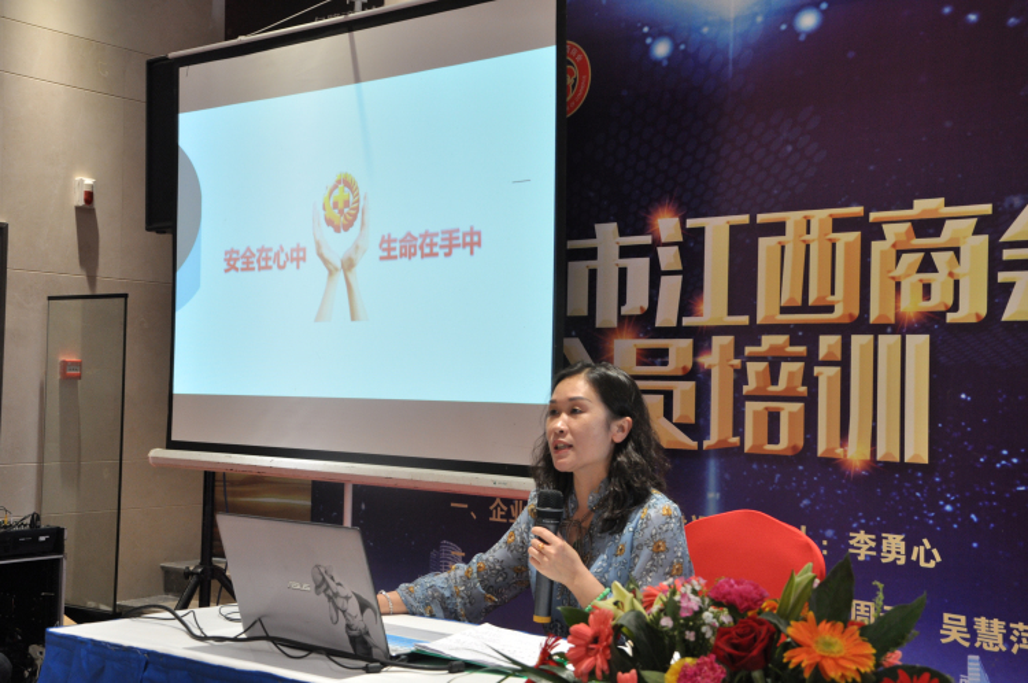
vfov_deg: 26.4
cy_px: 342
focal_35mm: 51
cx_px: 514
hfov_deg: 38.9
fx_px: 1454
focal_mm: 34
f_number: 6.3
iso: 500
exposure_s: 1/50
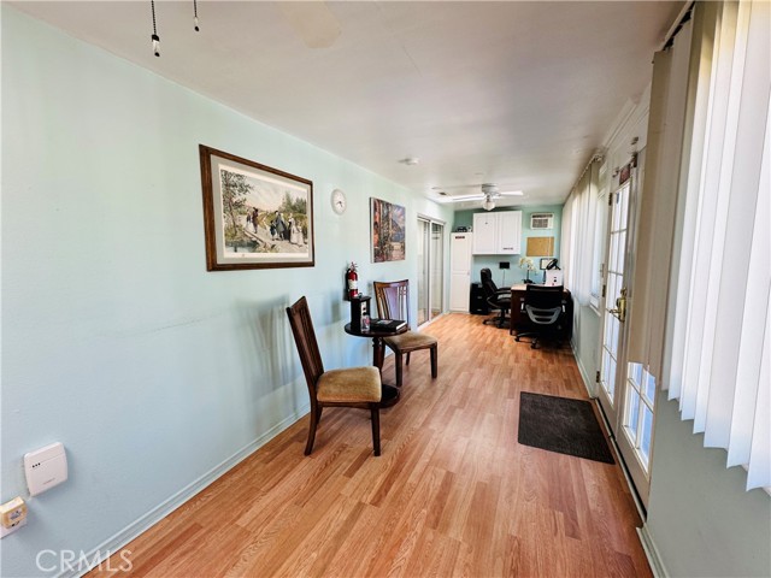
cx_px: 386
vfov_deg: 85.7
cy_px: 289
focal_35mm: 14
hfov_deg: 102.1
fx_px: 312
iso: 64
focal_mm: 2.22
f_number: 2.2
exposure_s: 1/99
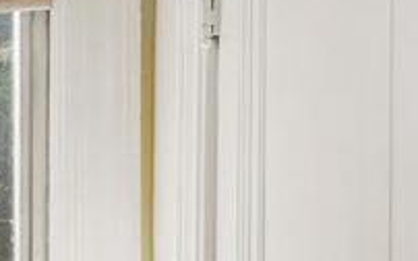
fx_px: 1571
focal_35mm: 138
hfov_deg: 9.7
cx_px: -987
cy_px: 402
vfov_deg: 9.2
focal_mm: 19
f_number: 8
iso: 200
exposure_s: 1/13
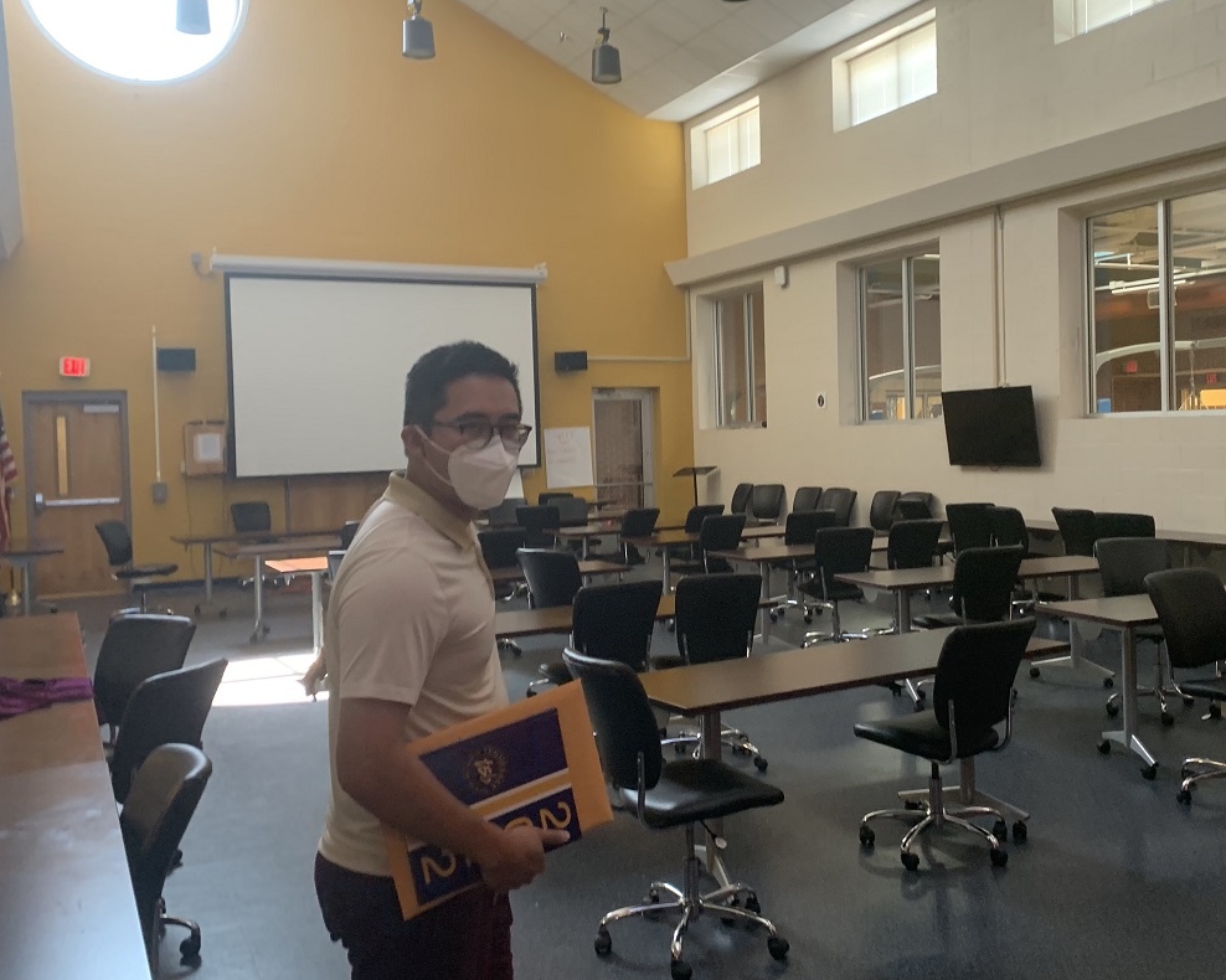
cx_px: 727
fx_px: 1233
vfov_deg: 43.3
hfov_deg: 52.5
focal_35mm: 34
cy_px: 465
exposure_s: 1/60
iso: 200
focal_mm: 4.25
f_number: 1.8
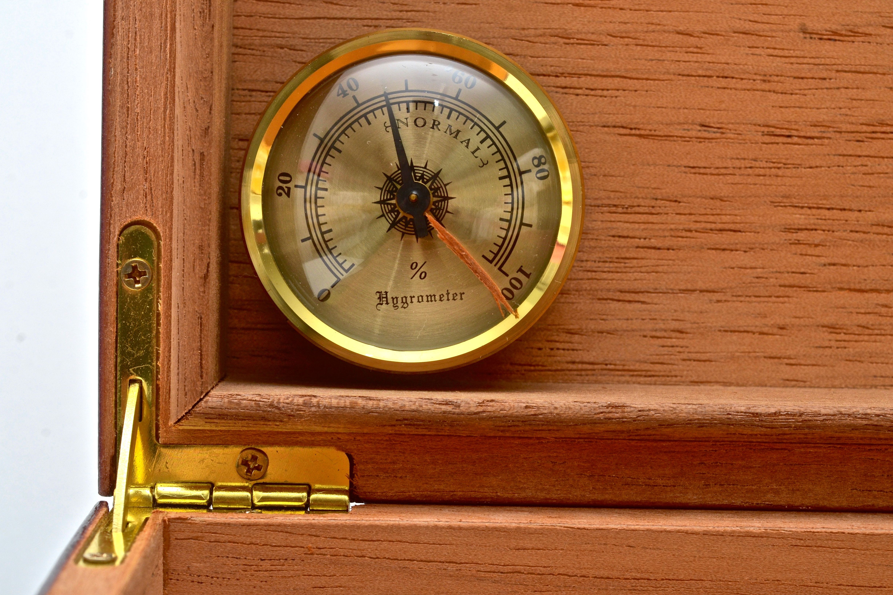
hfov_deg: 24.3
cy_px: 299
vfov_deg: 16.4
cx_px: 443
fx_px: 2071
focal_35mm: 84
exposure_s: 1/250
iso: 160
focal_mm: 55
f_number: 8
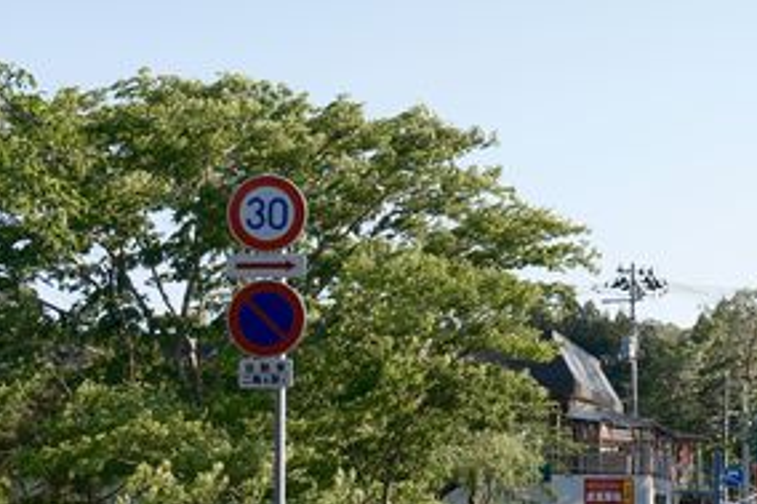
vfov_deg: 12.7
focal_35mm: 108
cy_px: 305
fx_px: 2270
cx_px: 797
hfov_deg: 18.3
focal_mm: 24.9
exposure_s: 1/500
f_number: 3.6
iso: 125
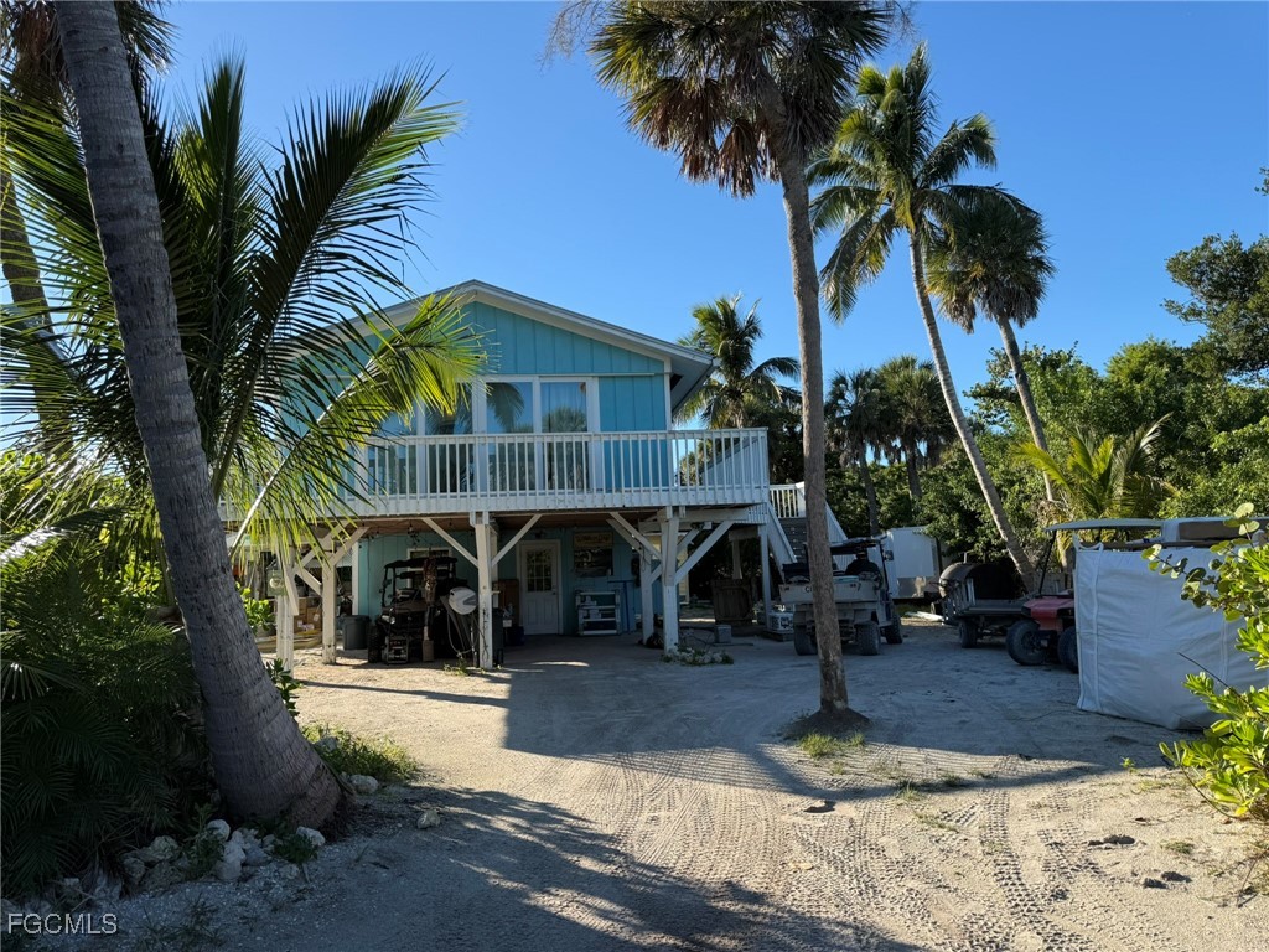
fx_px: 880
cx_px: 634
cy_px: 476
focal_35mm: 24
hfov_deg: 71.6
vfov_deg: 56.8
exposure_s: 1/2299
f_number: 1.78
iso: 80
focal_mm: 6.76
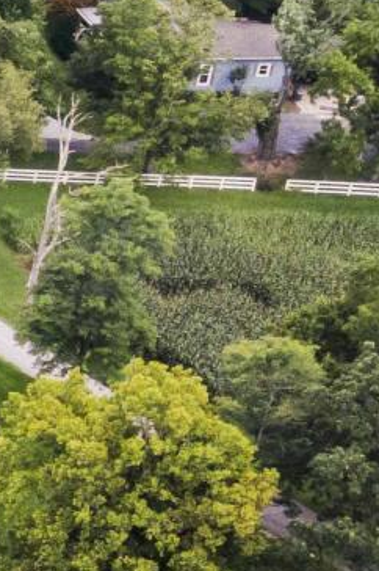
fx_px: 3259
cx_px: -1428
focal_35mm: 206
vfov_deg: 9.9
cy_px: 538
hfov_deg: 5.3
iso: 100
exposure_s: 1/160
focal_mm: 4.5
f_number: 2.8
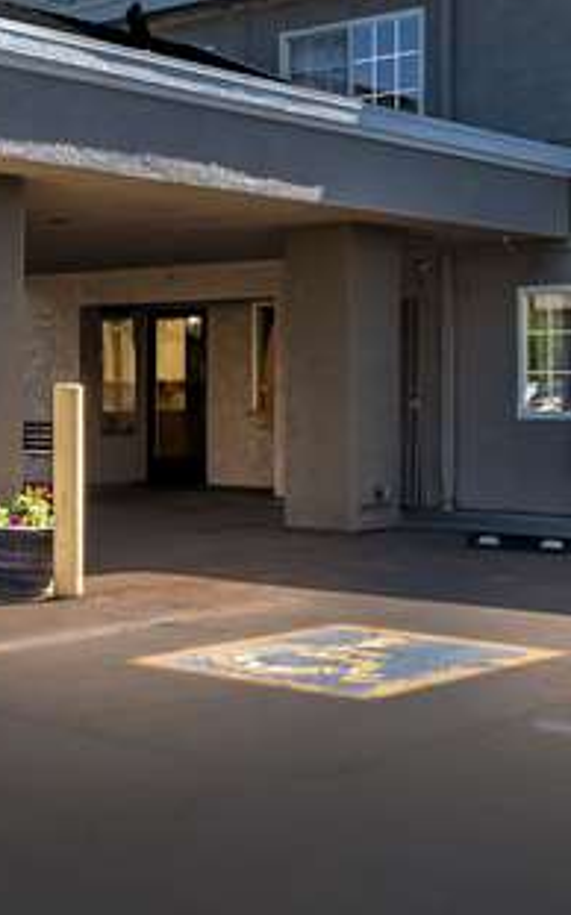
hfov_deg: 27.2
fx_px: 1172
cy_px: 154
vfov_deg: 40.5
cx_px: 384
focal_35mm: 47
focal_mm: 14
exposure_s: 1/80
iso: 250
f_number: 10
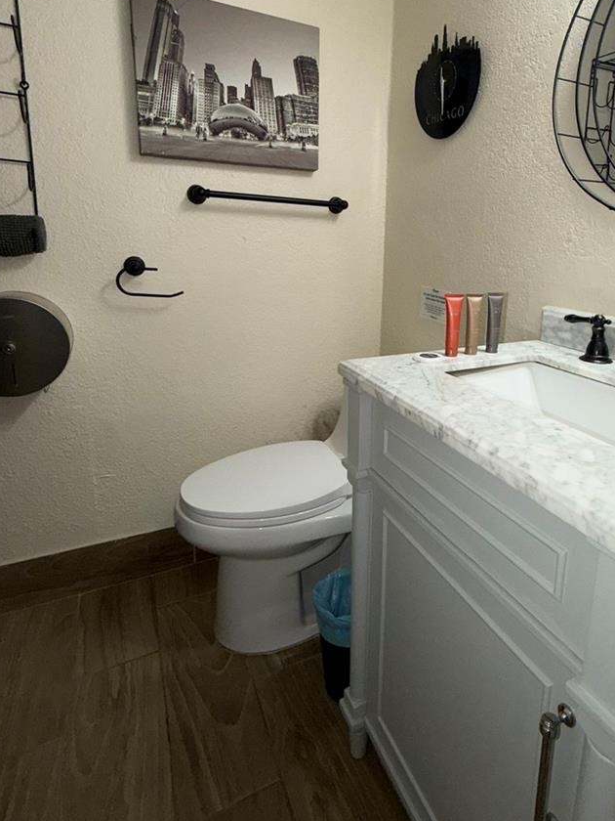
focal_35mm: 20
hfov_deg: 65.4
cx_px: 368
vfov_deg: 81.0
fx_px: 474
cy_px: 337
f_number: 2.2
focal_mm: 2.22
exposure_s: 1/120
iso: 50
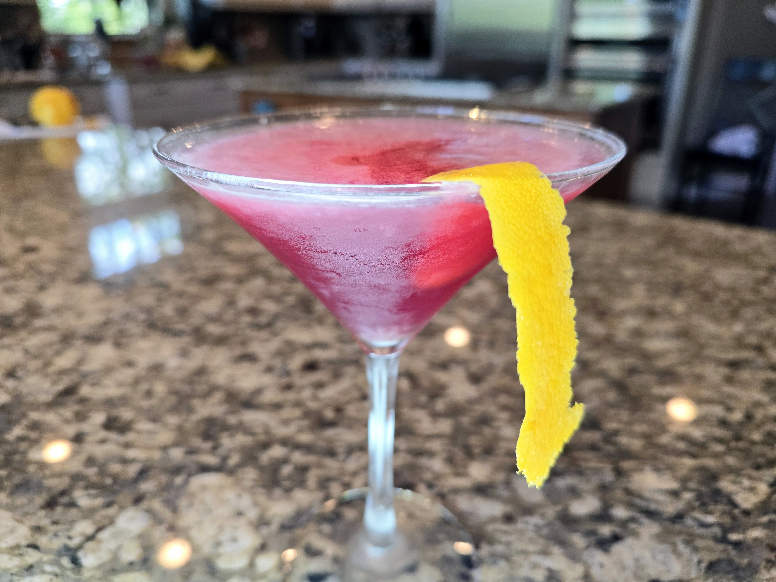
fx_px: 516
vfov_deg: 58.9
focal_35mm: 23
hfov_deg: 73.9
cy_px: 291
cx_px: 388
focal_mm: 6.3
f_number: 1.7
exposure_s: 1/120
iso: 125
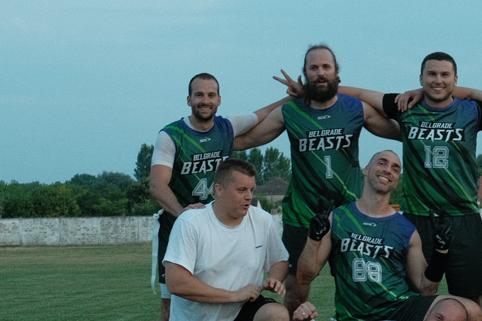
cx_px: 543
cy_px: 196
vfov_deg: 11.3
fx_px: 1620
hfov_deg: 16.4
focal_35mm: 121
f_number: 3.2
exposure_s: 1/80
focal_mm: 24.3
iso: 1250
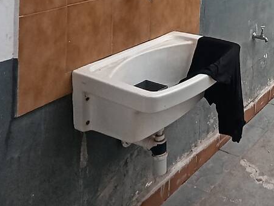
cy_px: -97
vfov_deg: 23.4
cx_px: 287
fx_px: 404
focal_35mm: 51
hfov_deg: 33.6
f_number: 2.2
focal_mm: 1.65
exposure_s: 1/120
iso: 64
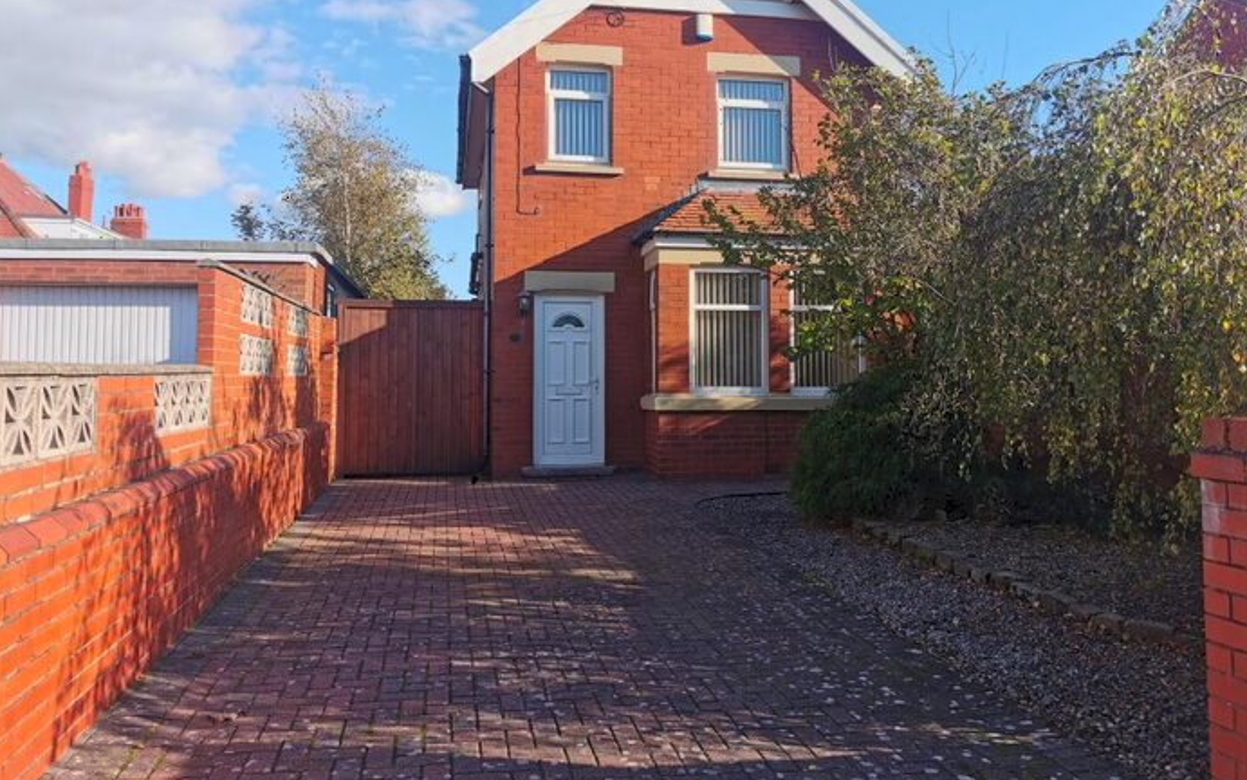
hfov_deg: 64.6
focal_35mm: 29
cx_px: 624
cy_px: 322
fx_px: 986
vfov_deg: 43.0
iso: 50
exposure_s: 1/2632
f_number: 1.6
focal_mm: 5.56
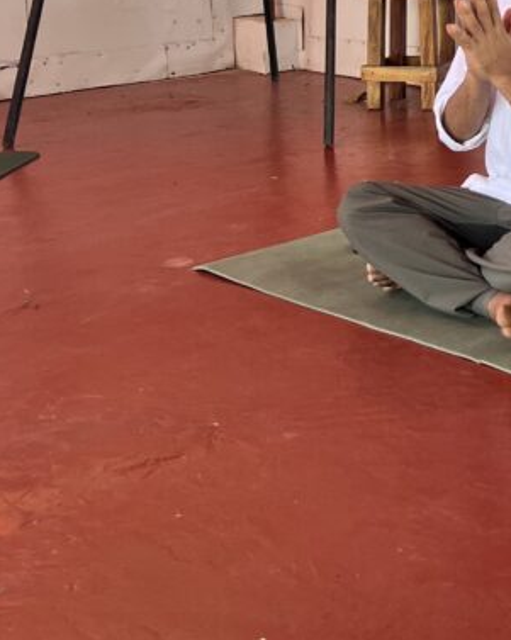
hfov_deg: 20.4
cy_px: -10
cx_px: 647
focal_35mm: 69
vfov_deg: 26.0
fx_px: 1306
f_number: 1.5
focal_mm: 5.7
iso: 80
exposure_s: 1/121
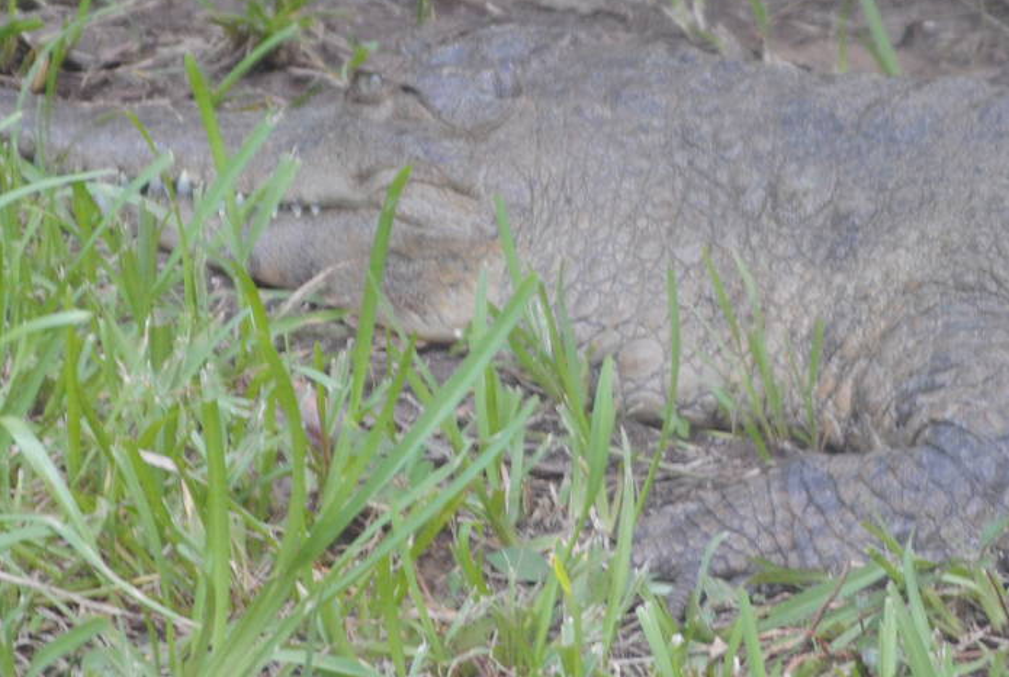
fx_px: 11820
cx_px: 579
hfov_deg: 4.9
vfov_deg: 3.3
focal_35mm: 421
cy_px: 211
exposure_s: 1/60
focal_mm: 122
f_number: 4.8
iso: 400
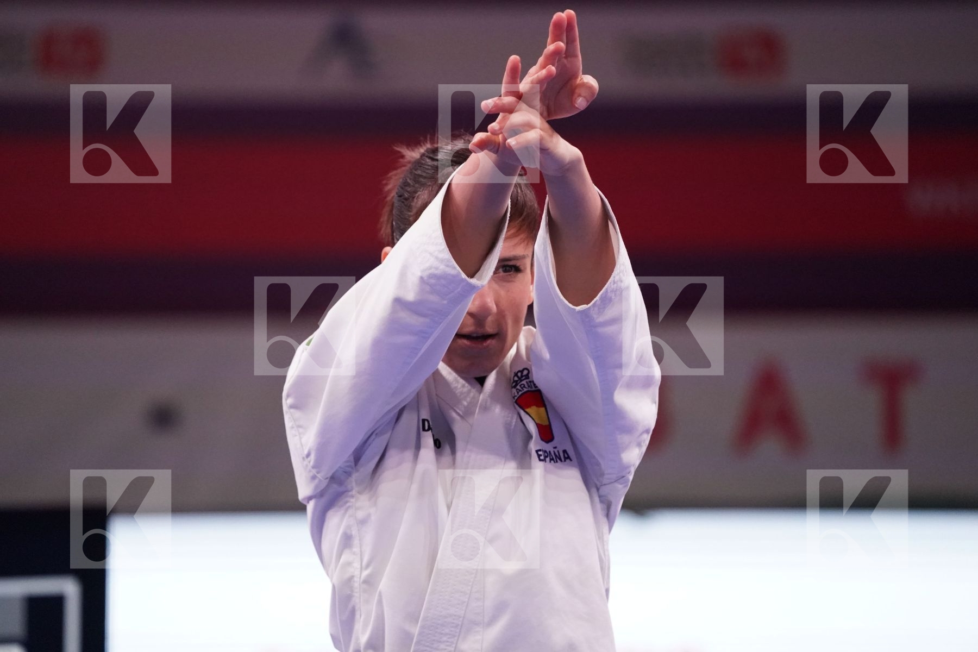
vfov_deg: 3.4
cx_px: 489
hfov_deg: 5.2
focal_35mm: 400
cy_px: 326
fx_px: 10866
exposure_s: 1/500
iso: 8000
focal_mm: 400
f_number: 5.6
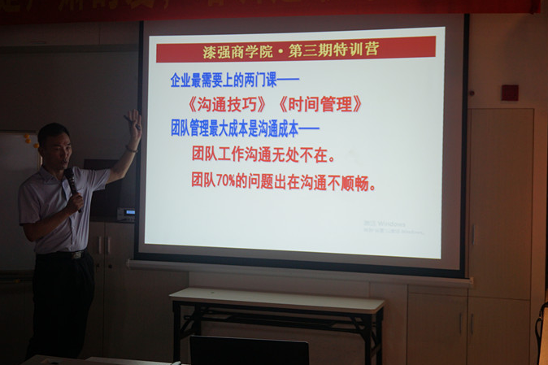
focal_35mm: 57
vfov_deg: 23.7
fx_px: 867
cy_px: 156
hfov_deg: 35.0
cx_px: 246
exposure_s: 1/60
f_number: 5
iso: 320
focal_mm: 32
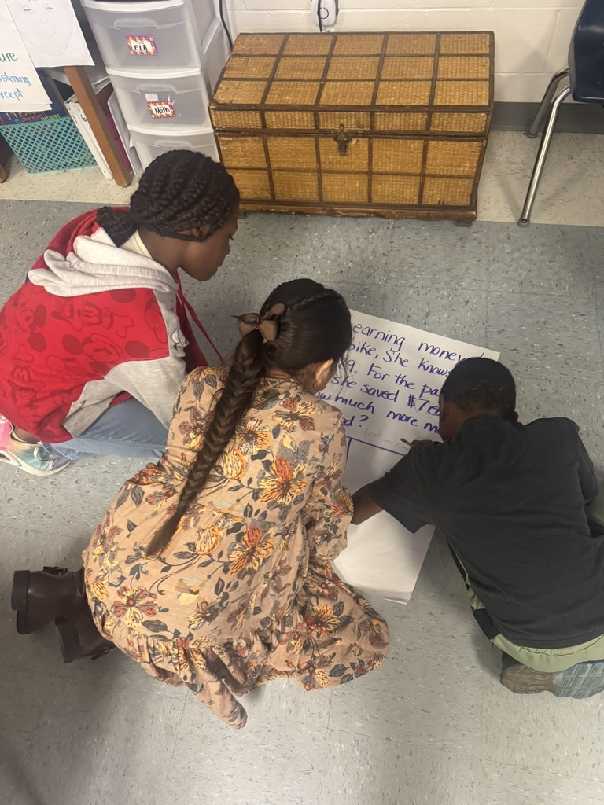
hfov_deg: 56.8
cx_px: 302
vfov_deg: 71.6
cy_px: 402
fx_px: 558
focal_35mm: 24
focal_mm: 6.76
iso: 500
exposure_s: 1/60
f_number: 1.78
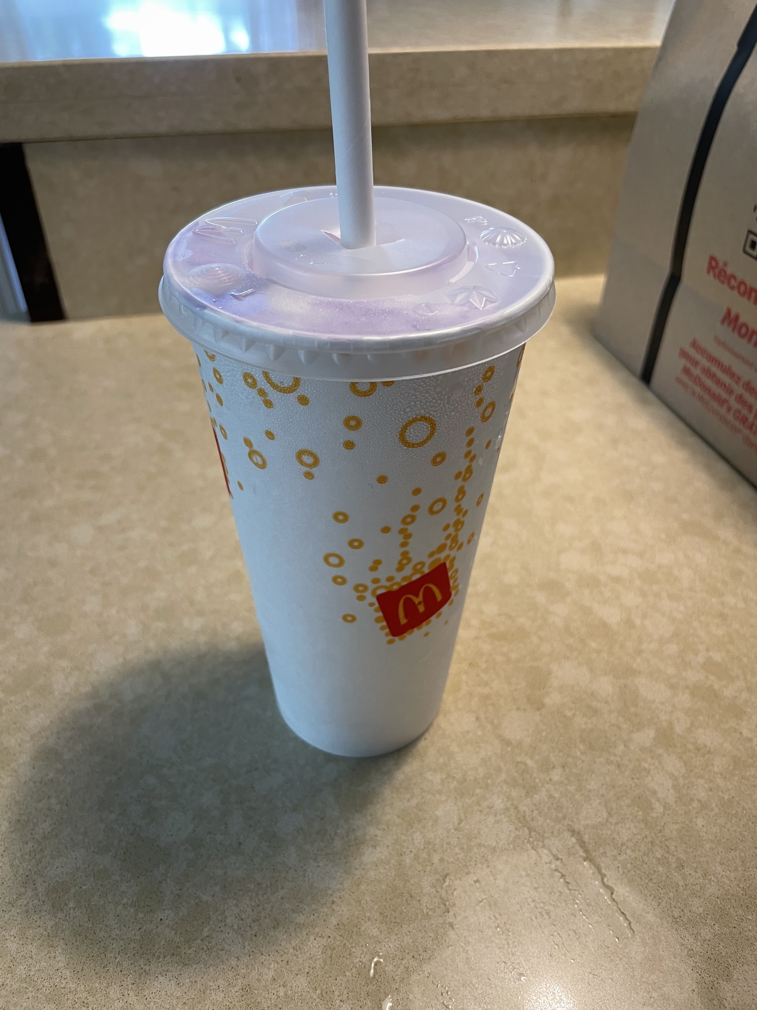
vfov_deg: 67.3
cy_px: 505
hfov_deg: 53.1
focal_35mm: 26
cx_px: 378
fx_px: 758
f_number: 1.6
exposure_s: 1/60
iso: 80
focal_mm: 4.2
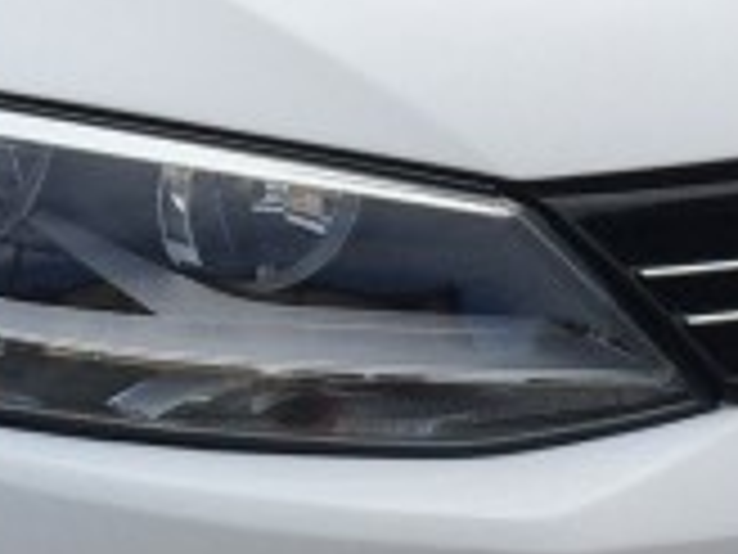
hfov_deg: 10.8
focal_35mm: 181
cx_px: 4
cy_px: 36
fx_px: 3859
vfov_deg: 8.2
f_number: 2.2
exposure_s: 1/2475
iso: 32
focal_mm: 4.15
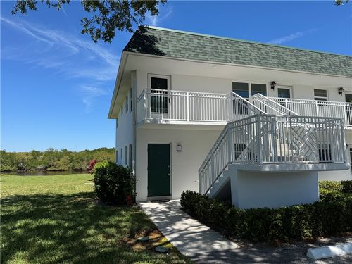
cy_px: 132
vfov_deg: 56.8
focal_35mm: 24
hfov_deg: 71.6
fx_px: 244
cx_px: 176
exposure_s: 1/4310
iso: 80
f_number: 1.78
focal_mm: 6.76
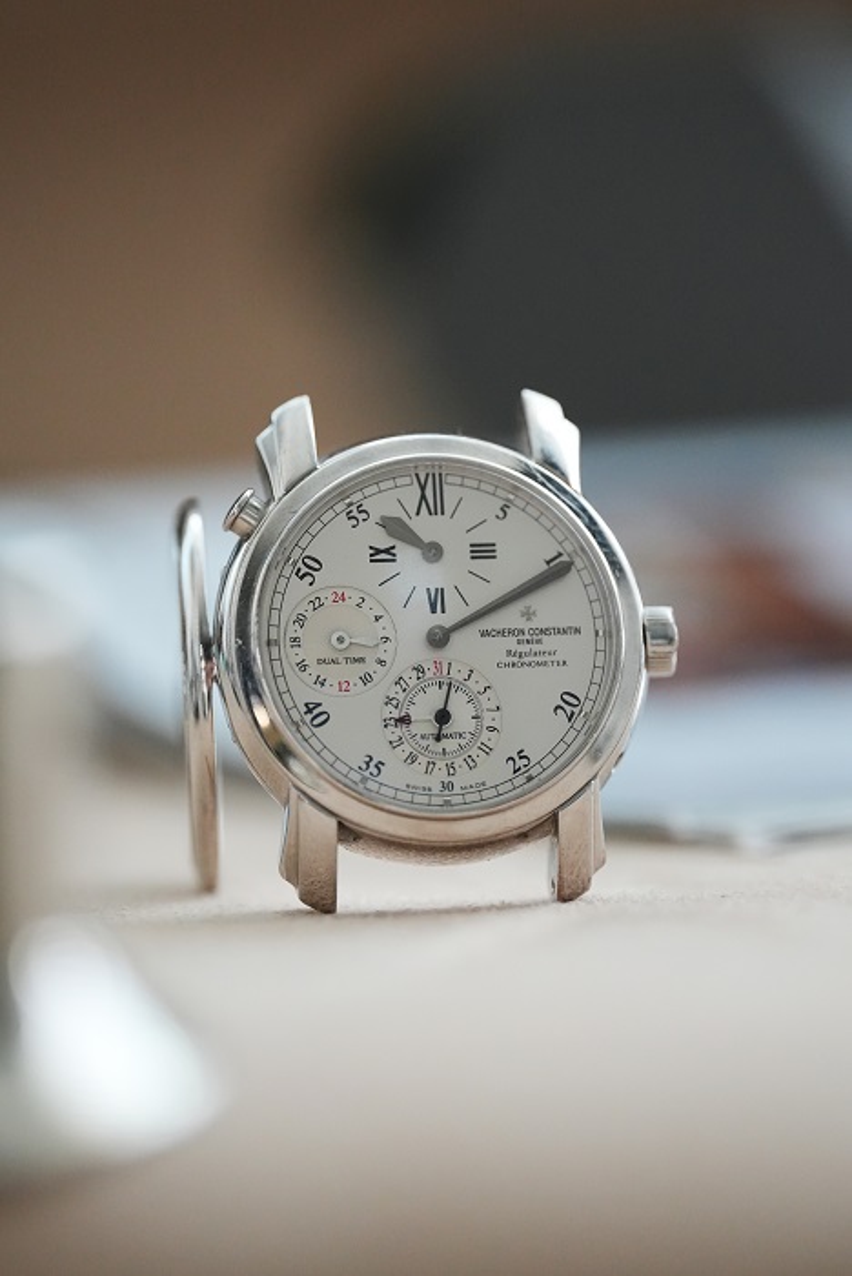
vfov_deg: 19.4
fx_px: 3724
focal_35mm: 105
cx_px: 426
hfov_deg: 13.1
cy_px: 638
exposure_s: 1/250
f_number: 2.8
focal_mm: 105
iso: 4000
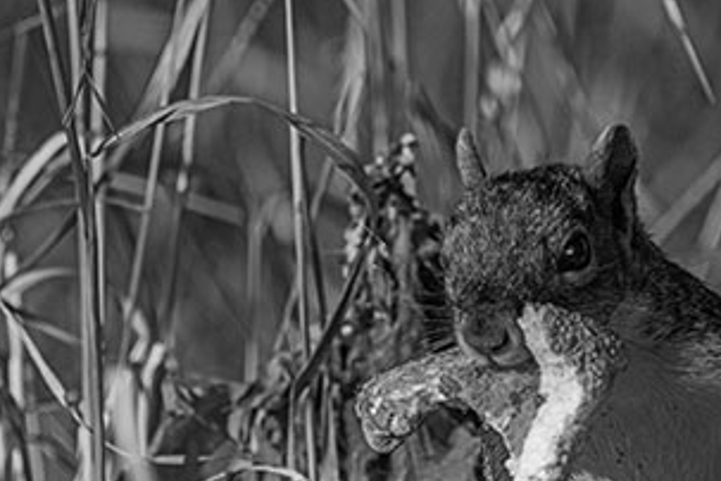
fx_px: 28097
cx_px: 504
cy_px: 394
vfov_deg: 1.0
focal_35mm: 1403
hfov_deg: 1.5
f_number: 12
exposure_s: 1/1000
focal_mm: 850
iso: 1800
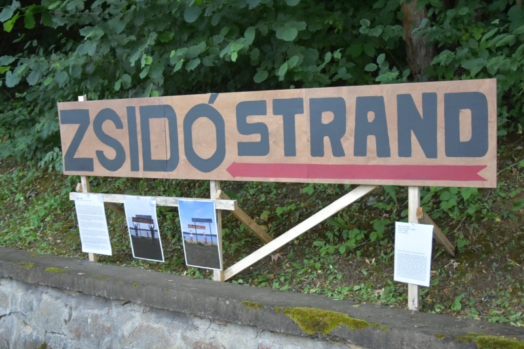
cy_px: 174
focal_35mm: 51
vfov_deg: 26.5
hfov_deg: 38.9
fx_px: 742
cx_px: 262
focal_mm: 34
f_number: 5
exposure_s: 1/100
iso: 1250
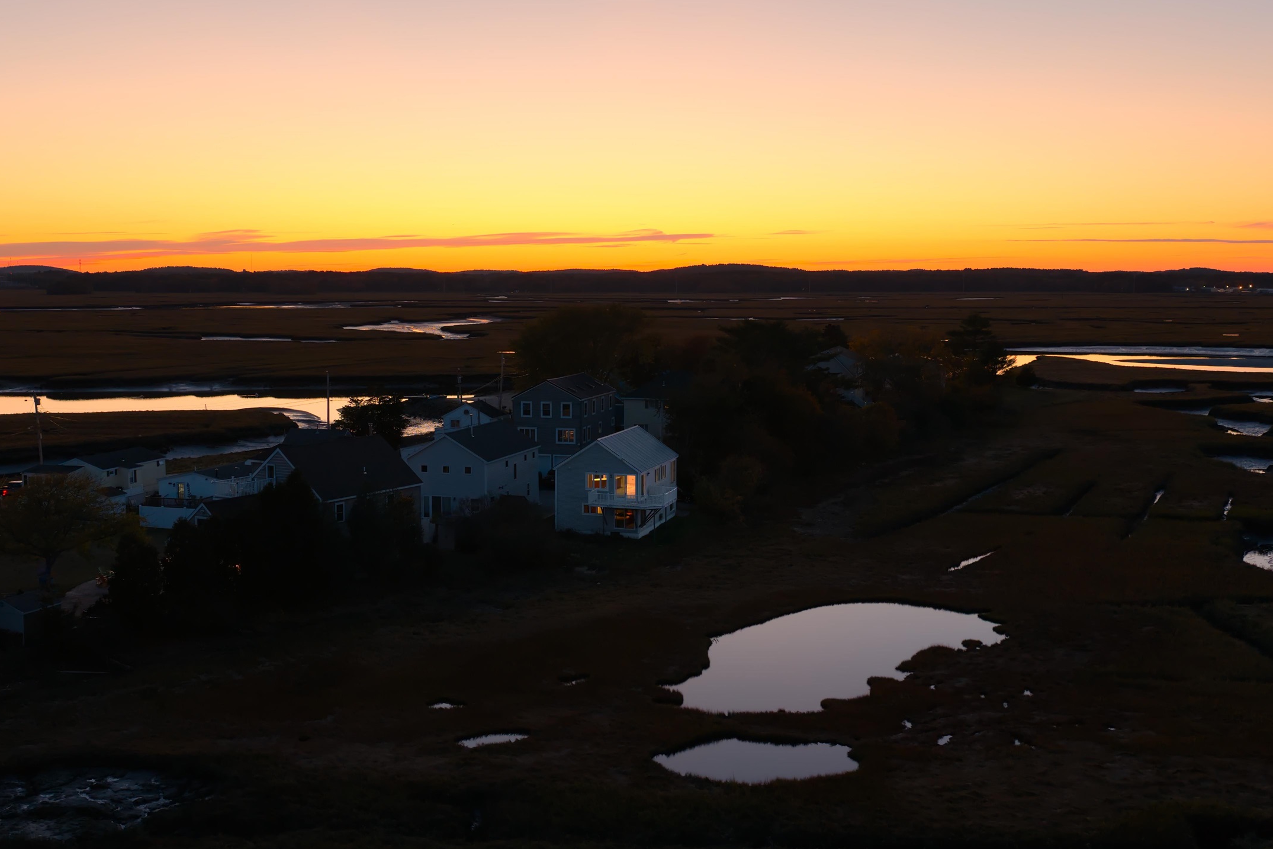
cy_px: 429
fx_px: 1415
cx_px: 612
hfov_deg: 48.4
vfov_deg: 33.4
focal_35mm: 40
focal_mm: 14.4
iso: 400
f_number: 2.2
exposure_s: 1/15
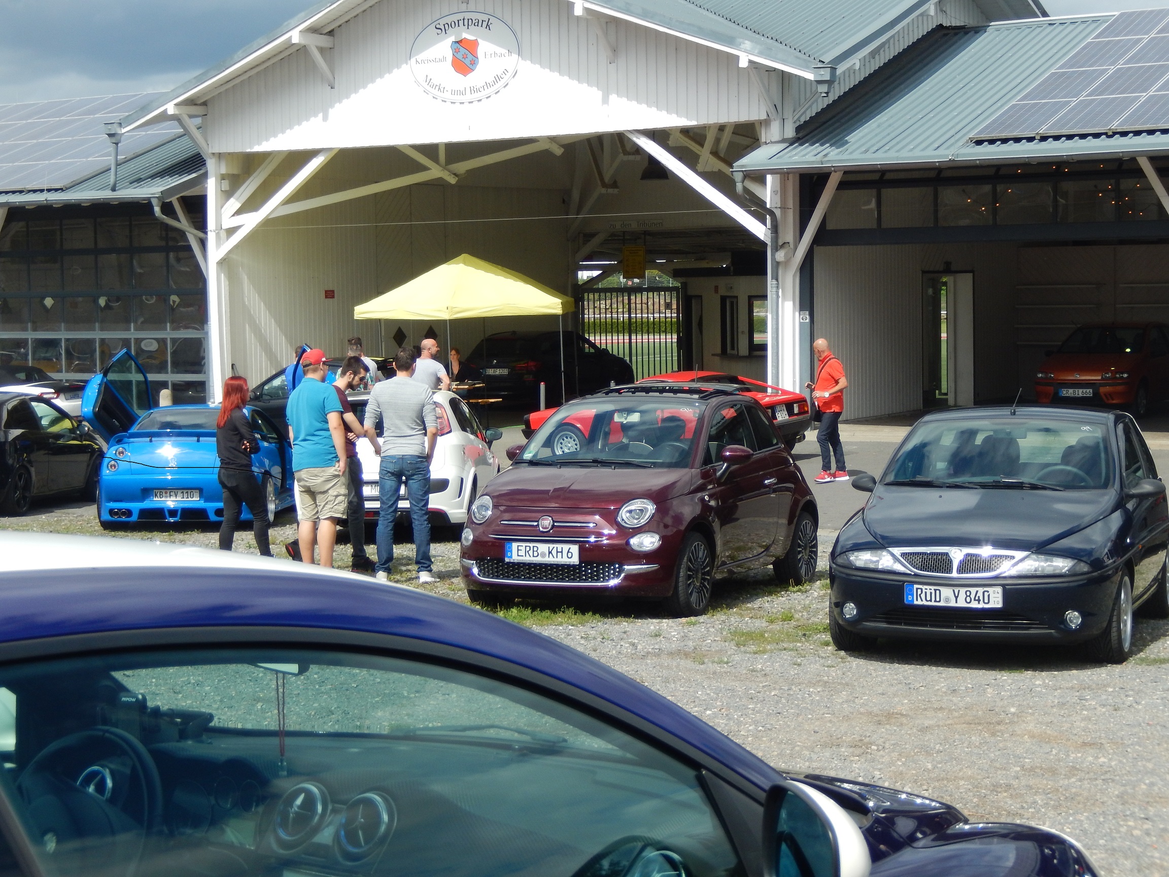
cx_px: 584
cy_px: 438
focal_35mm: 67
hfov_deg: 29.0
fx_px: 2263
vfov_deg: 21.9
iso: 125
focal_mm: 12
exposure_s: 1/800
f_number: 4.8
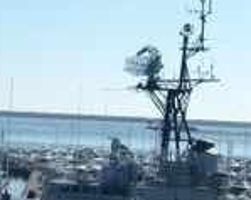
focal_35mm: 122
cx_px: 19
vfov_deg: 12.6
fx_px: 906
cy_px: 145
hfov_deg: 15.6
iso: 80
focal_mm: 5.8
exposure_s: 1/350
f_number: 7.1
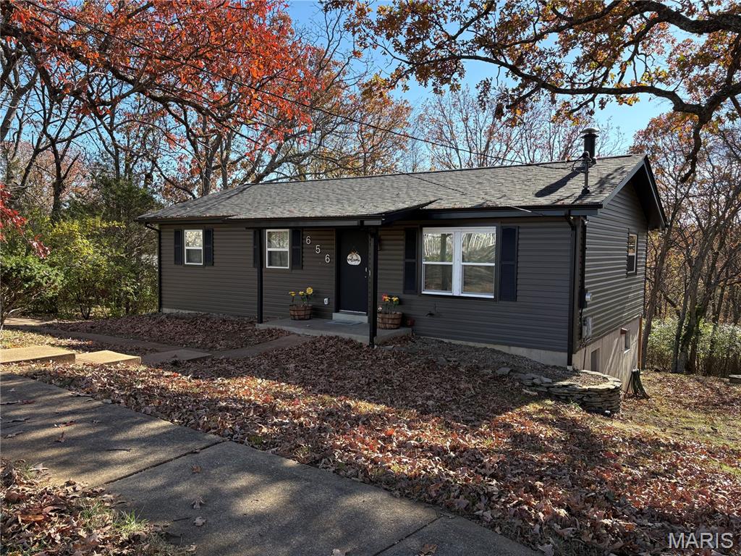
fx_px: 557
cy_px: 278
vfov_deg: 53.1
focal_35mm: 26
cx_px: 370
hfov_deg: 67.3
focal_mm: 5.96
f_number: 1.6
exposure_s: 1/1064
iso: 64
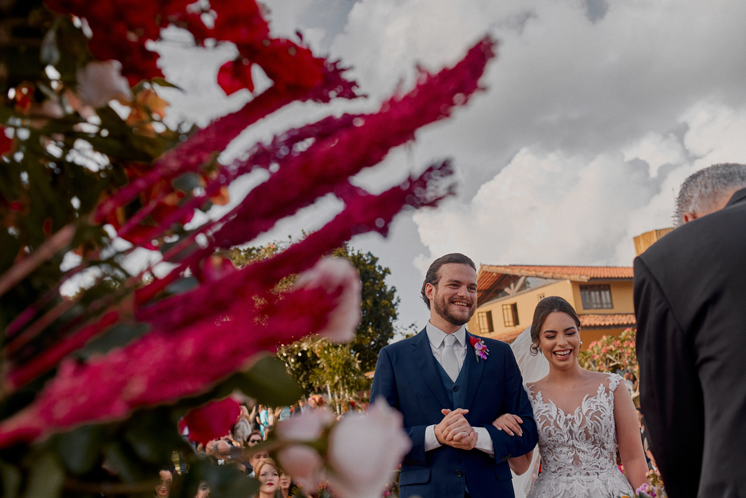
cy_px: 249
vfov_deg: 37.9
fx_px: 726
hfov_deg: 54.4
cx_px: 373
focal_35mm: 35
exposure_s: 1/320
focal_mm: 35
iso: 100
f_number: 4
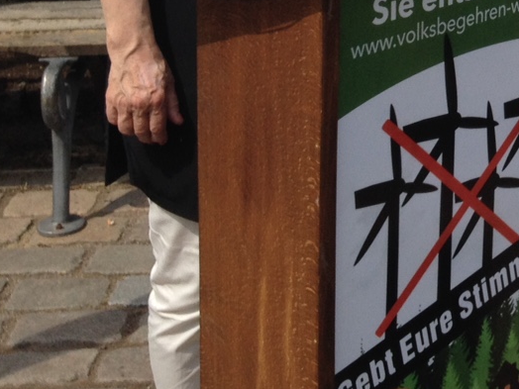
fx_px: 1634
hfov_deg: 16.6
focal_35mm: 109
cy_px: -151
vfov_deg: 13.0
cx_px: 748
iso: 50
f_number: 2.4
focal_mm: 4.28
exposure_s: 1/1623
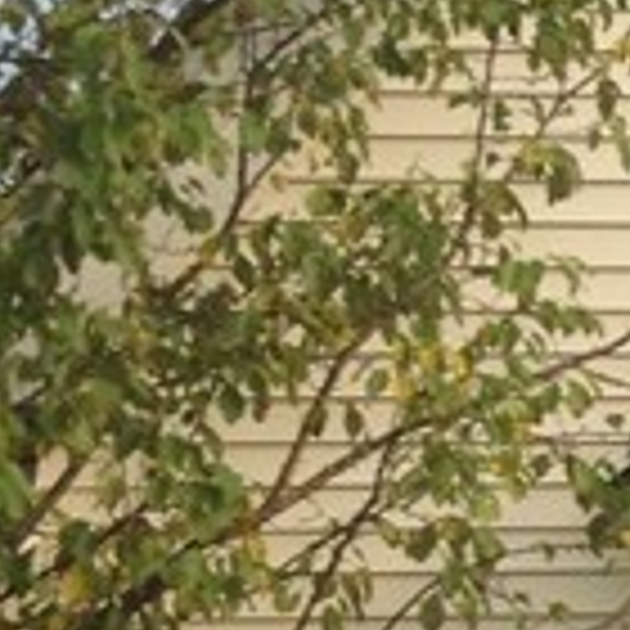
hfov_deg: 7.0
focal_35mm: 226
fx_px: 4653
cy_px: 756
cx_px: 1791
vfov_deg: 7.7
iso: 50
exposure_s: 1/687
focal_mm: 4.28
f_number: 2.4
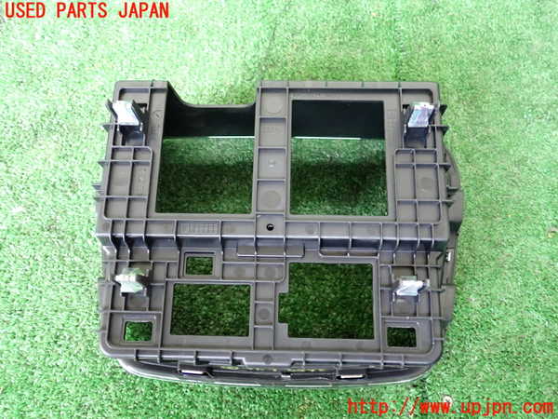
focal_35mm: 30
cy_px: 210
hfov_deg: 60.0
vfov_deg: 46.8
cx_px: 279
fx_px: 484
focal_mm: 5.4
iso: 1000
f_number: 2.3
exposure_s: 1/50
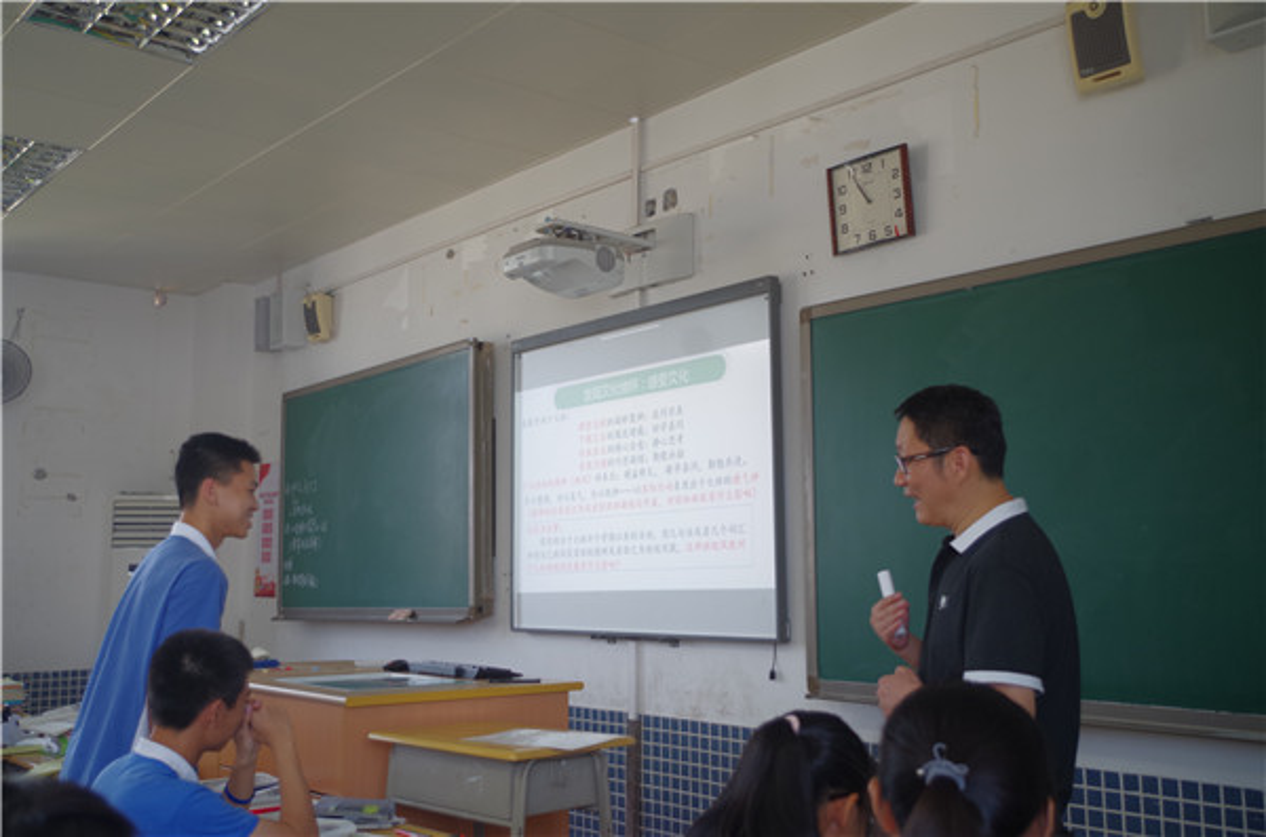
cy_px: 418
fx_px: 1263
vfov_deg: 36.7
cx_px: 633
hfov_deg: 53.2
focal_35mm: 36
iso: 200
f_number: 4
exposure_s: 1/40
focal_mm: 24.38
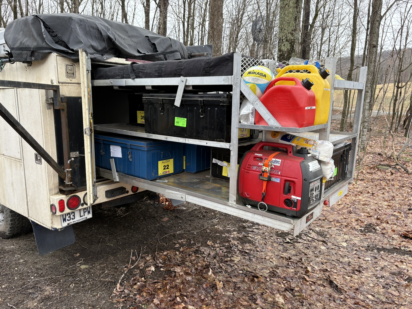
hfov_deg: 67.3
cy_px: 154
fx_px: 309
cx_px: 206
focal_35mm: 26
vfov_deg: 53.1
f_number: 1.6
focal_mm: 5.96
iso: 40
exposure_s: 1/161
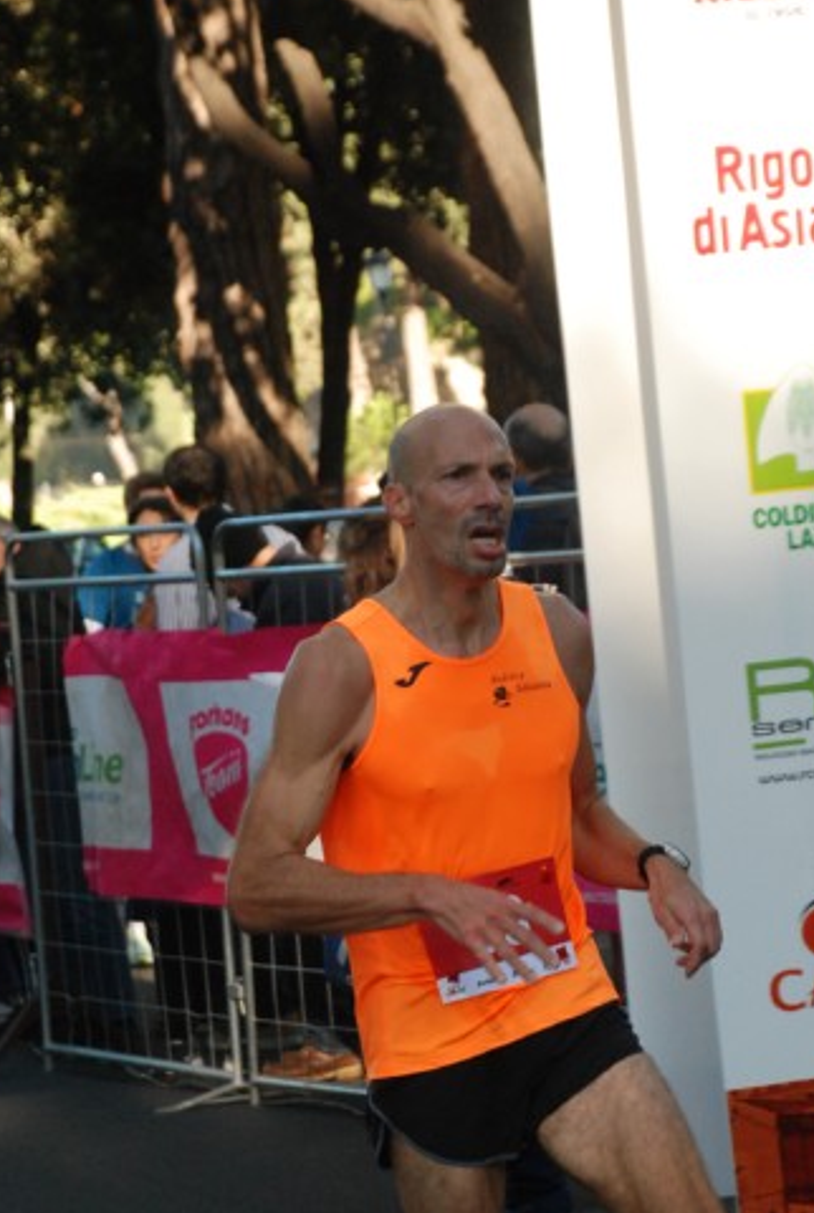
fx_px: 5065
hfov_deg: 9.2
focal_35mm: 150
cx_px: 469
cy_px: 718
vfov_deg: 13.7
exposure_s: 1/400
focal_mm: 80
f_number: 5.6
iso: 1000
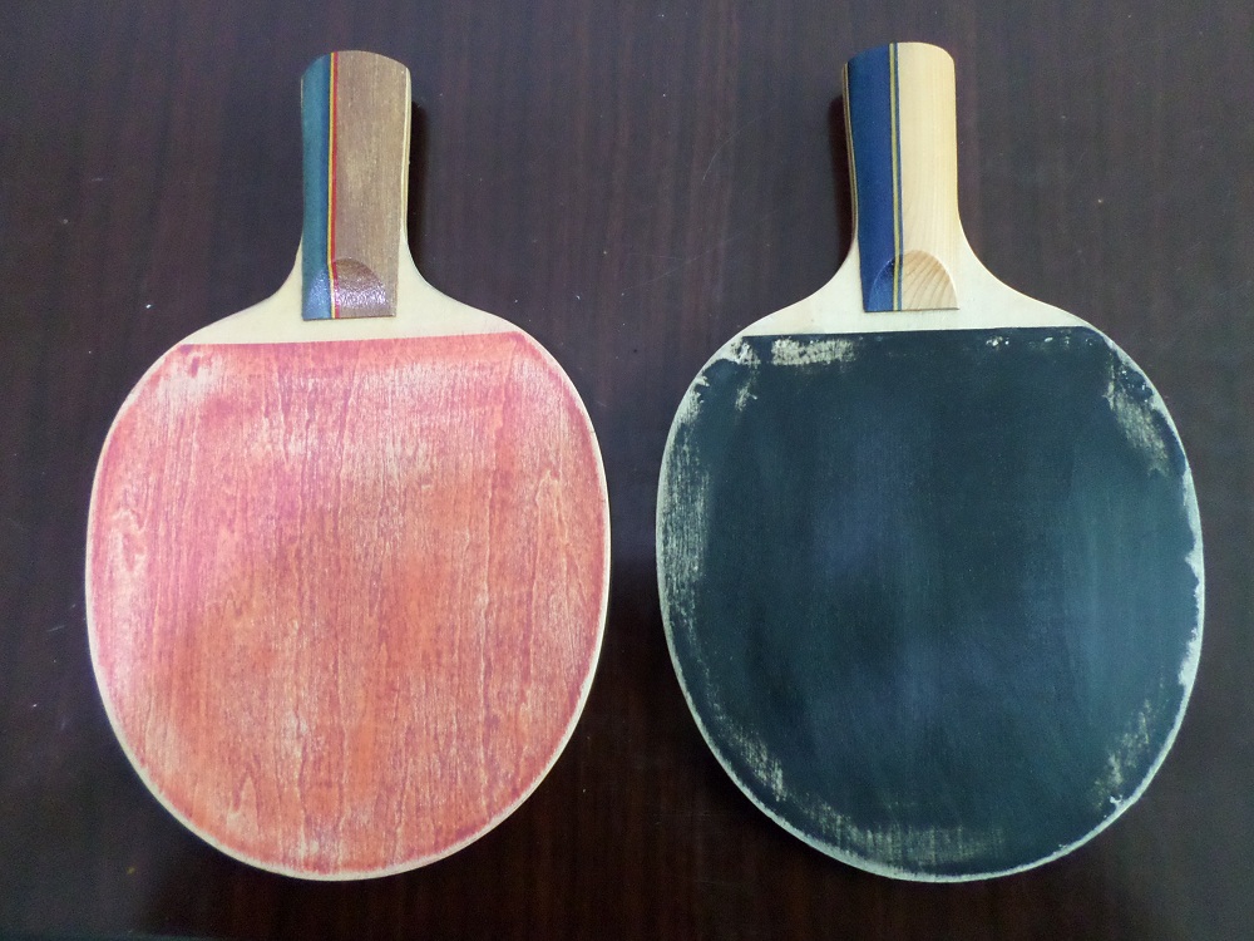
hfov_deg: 69.4
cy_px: 470
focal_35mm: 25
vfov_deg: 54.9
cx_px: 627
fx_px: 906
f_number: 2.5
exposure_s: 1/20
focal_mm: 4.5
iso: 400
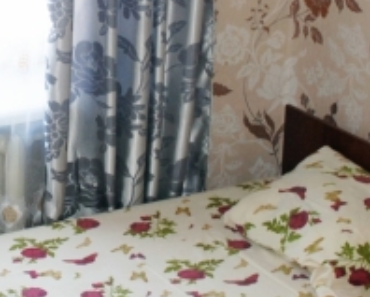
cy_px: 10
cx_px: 0
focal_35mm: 131
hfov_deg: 14.4
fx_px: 1437
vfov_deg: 11.7
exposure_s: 1/100
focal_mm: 18
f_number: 3.5
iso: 200
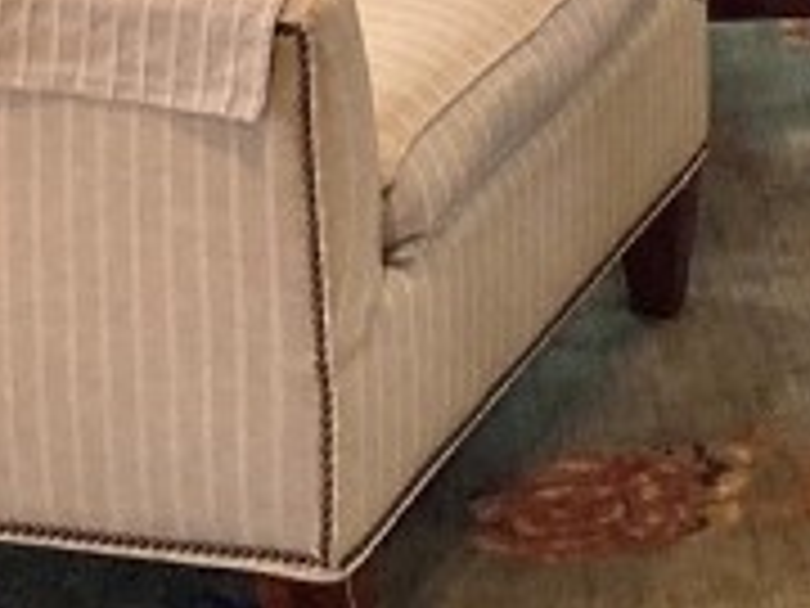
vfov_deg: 8.3
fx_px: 3721
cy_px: -1040
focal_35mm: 159
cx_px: 1472
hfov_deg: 11.5
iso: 160
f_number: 1.8
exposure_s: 1/60
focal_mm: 3.99
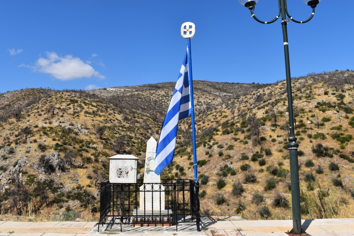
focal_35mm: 34
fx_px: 339
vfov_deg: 38.4
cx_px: 177
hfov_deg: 55.1
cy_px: 118
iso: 100
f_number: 10
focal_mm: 23
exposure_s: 1/400
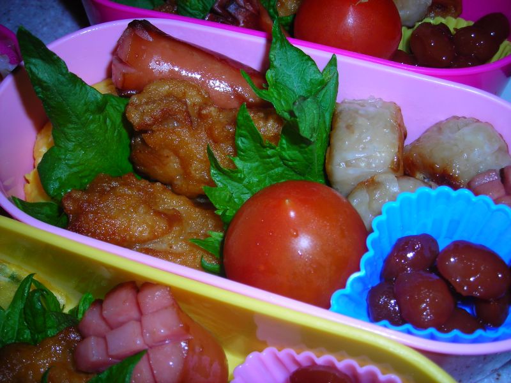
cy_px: 192
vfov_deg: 35.1
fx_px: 605
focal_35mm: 41
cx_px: 256
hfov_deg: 45.8
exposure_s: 1/60.1
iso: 50
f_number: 6.6
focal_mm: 6.8
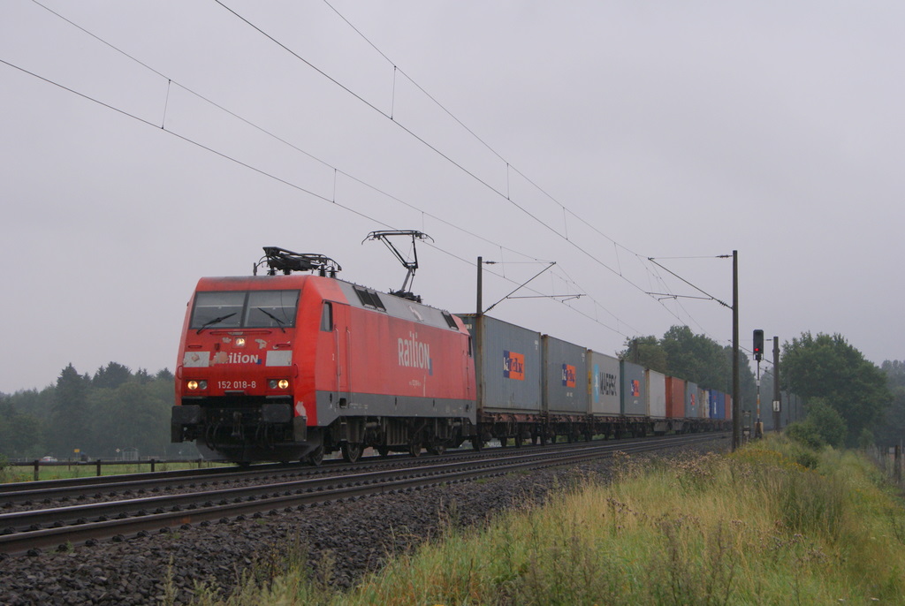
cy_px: 303
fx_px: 1888
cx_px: 452
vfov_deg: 18.2
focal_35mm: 75
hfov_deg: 27.0
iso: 400
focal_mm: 50
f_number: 9
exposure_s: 1/800
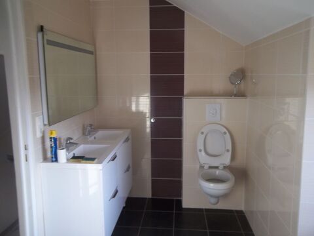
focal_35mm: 28
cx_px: 157
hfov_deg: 63.4
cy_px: 118
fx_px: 254
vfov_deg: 49.7
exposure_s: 1/30
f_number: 3.5
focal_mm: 5.05
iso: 73
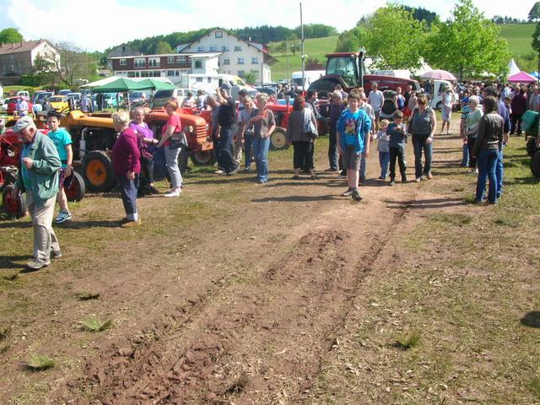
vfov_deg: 40.7
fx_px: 546
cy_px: 202
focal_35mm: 35
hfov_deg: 52.6
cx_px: 270
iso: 50
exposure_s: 1/133
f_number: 5.6
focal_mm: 5.8
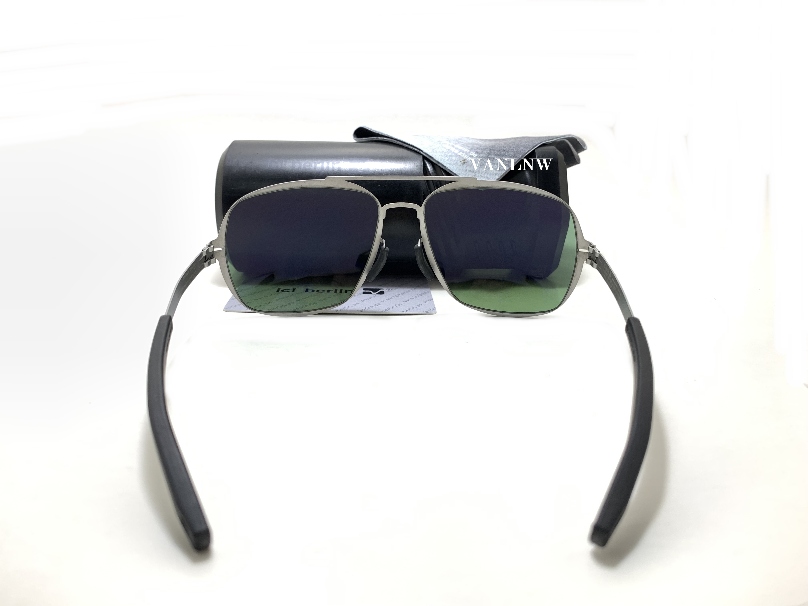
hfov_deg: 67.3
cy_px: 303
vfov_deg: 53.1
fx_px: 607
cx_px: 404
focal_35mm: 26
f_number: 1.8
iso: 64
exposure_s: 1/100
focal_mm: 4.25
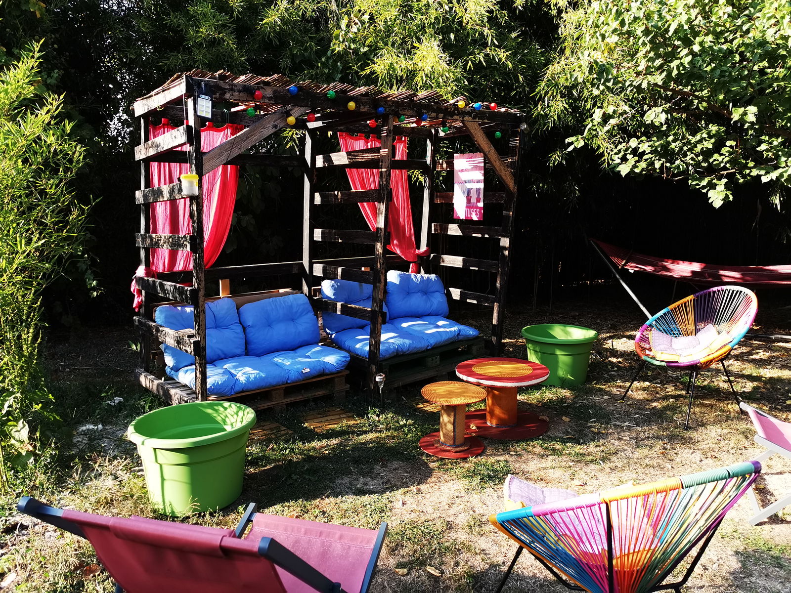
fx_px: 617
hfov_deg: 65.3
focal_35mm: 27
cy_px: 296
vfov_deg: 51.4
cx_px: 396
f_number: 1.6
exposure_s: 1/569
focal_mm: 5.56
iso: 50
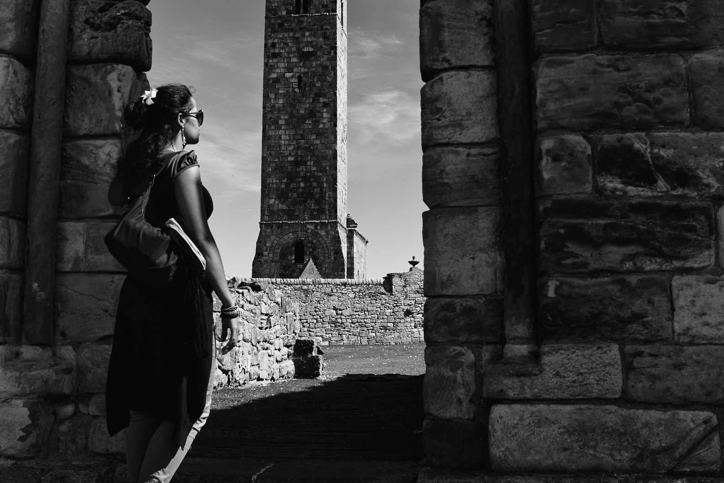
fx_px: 825
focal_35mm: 41
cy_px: 191
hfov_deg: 47.4
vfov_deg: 32.5
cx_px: 358
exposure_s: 1/160
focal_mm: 18
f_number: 6.3
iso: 100
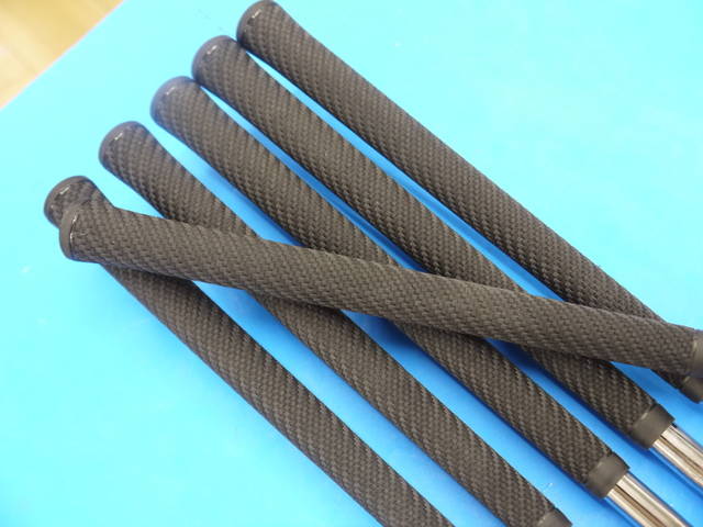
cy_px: 264
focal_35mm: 48
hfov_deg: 39.7
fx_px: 975
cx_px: 352
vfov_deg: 30.3
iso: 800
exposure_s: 1/80
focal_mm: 24
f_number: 4.5
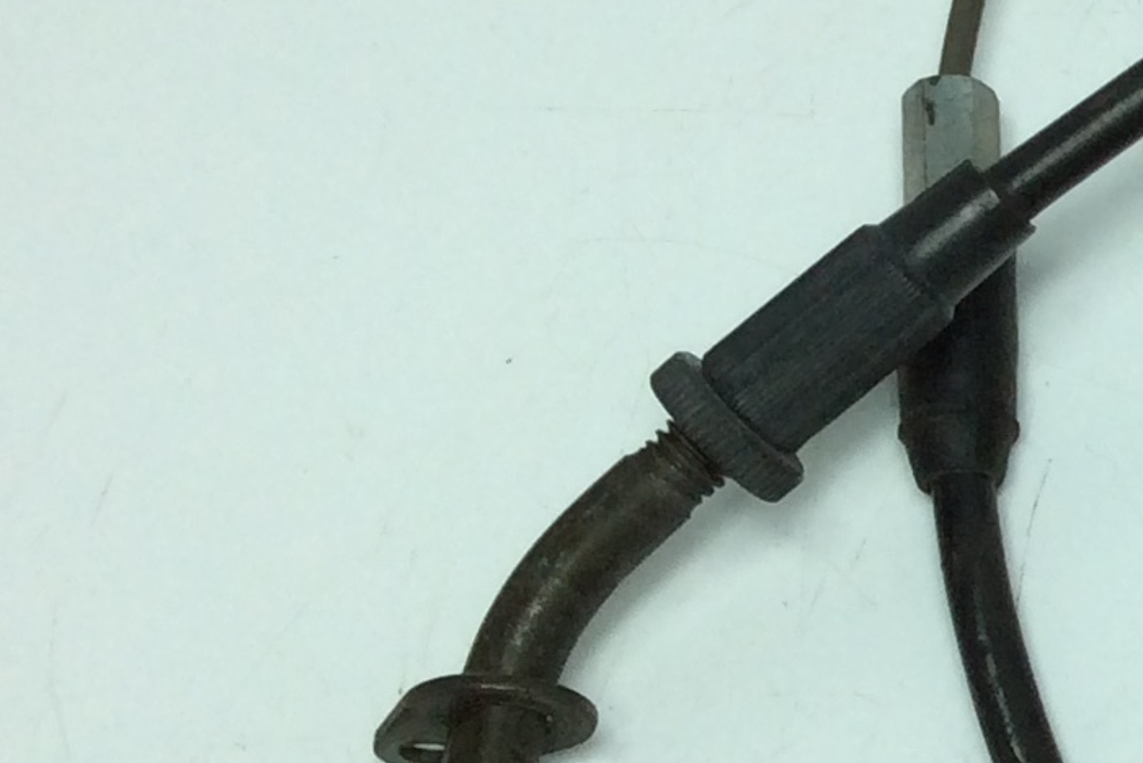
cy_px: 495
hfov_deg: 14.5
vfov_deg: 11.1
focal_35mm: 123
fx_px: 3906
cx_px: 2111
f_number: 2.4
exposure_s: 1/515
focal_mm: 3.3
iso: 32
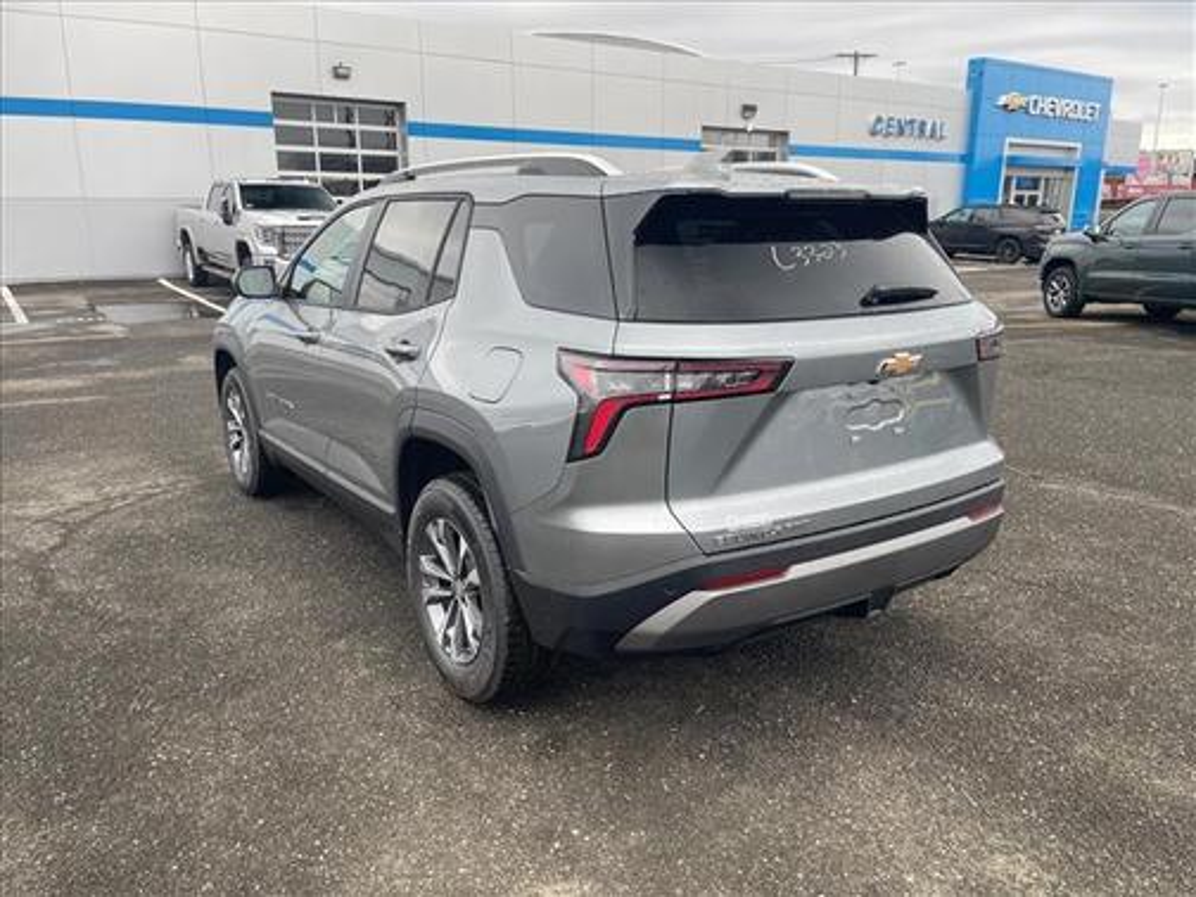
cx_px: 598
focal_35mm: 26
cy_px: 448
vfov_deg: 53.1
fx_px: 898
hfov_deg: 67.3
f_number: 1.6
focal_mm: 4.2
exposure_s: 1/177
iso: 32
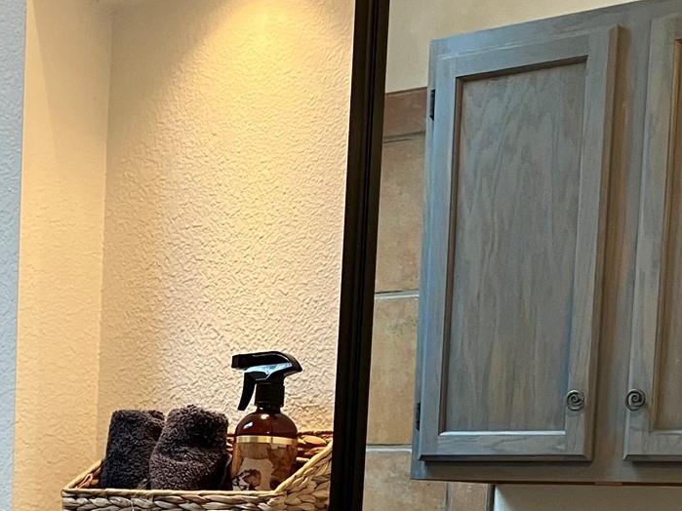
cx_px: 45
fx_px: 1615
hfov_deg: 23.1
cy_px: 701
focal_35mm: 82
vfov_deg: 16.8
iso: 100
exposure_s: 1/60
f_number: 1.8
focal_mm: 3.99
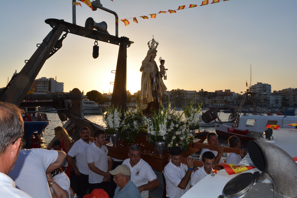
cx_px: 148
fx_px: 223
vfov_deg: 48.0
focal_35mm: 27
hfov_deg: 67.3
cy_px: 99
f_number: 18
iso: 400
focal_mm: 18
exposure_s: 1/200
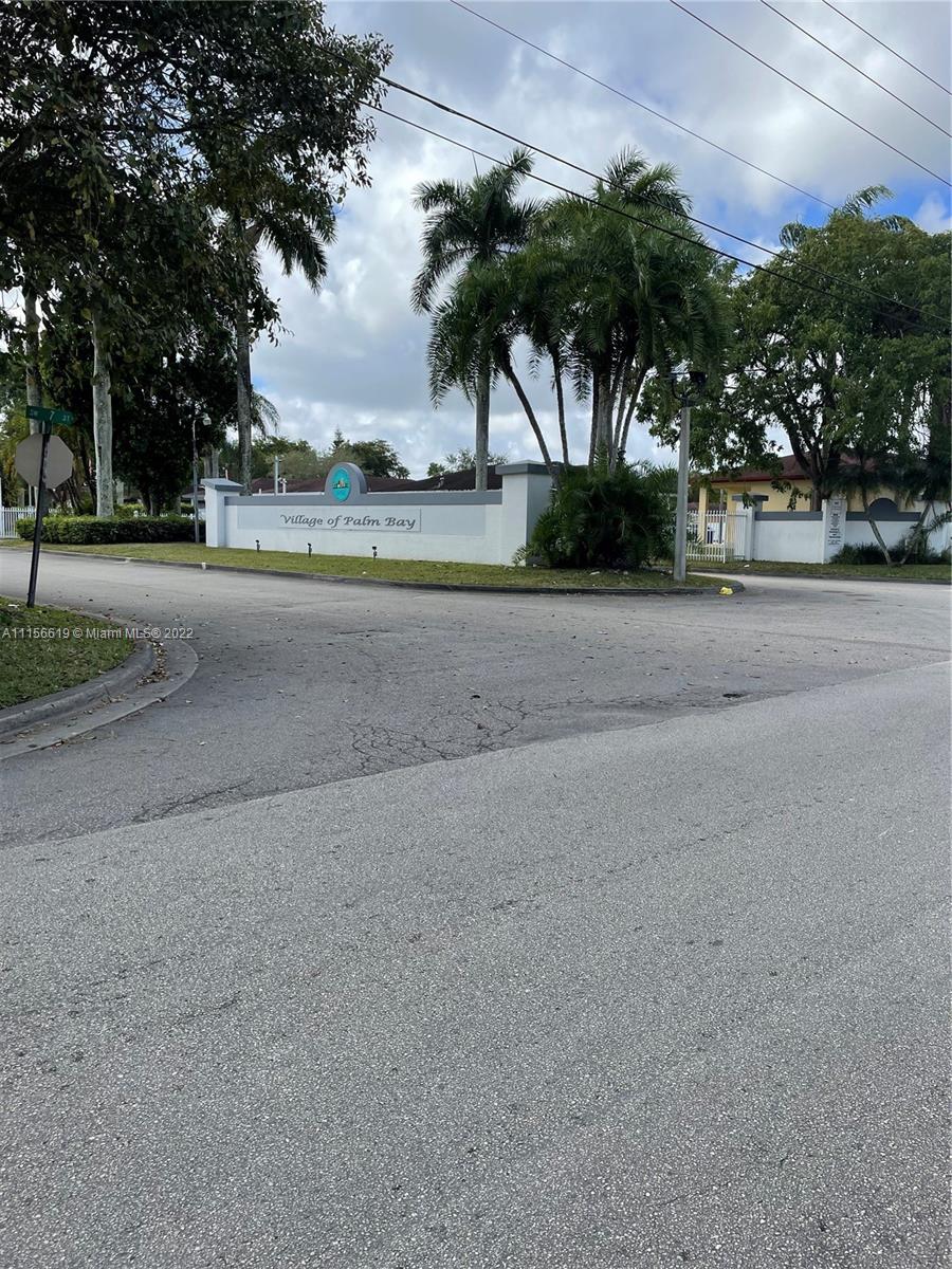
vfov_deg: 67.3
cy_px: 634
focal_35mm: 26
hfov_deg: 53.1
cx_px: 476
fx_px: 953
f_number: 1.6
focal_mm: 4.2
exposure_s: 1/1984
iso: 32
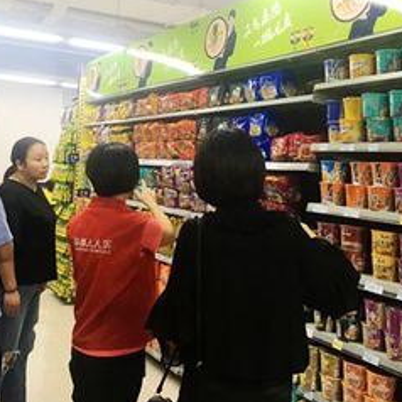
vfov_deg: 38.9
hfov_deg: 39.1
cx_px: 181
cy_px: 154
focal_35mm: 43
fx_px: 565
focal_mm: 4.15
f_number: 2.2
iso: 32
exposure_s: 1/30
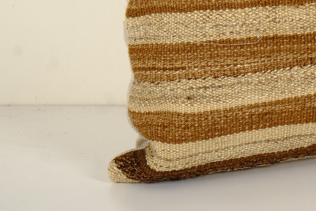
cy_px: 0
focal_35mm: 112
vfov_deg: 12.1
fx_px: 983
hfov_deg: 17.7
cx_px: 341
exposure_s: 1/160
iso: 80
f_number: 11
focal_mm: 34.3
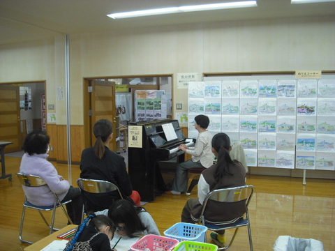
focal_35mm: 38
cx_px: 168
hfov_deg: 49.0
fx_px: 368
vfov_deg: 37.7
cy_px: 126
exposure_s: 1/125
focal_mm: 6.2
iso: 200
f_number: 2.8
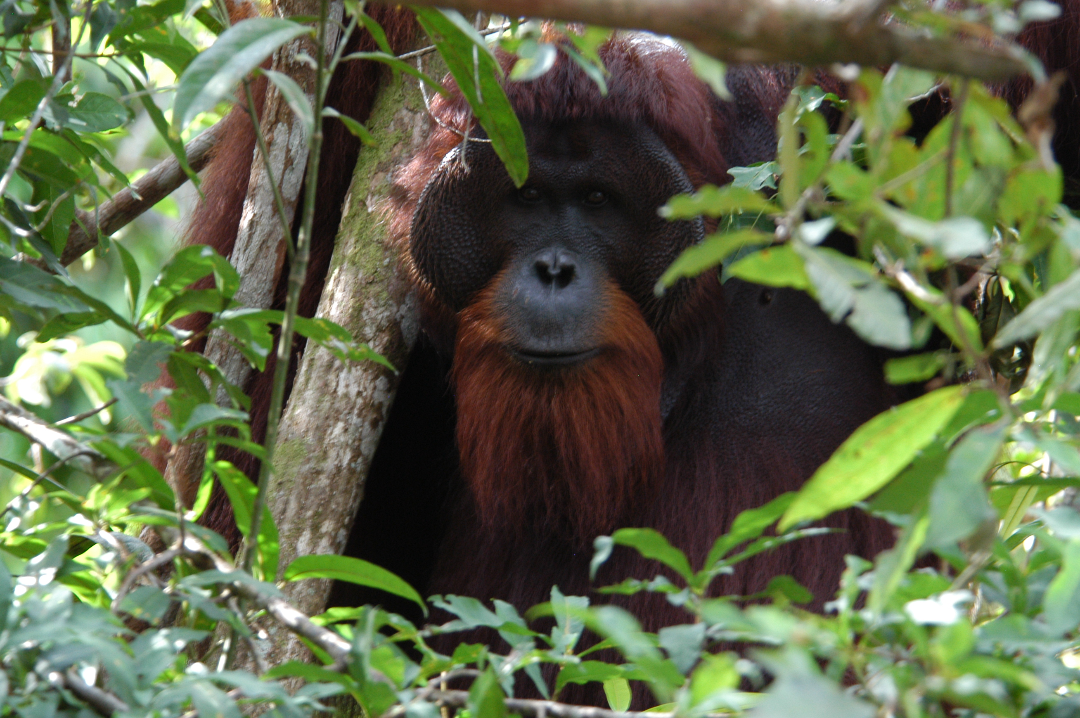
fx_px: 10340
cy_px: 319
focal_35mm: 345
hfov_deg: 6.0
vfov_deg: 4.0
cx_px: 577
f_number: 5.3
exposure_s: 1/90
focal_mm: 200
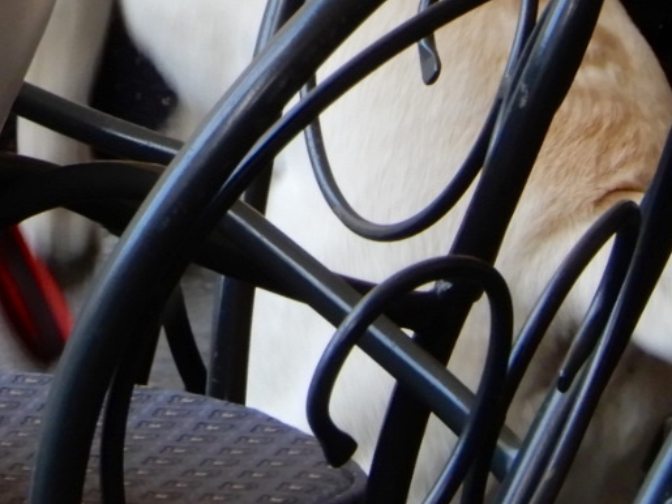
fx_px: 8132
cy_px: -456
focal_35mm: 419
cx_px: -218
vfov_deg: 3.5
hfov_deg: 4.7
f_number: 5
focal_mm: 16.9
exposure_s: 1/60
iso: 140
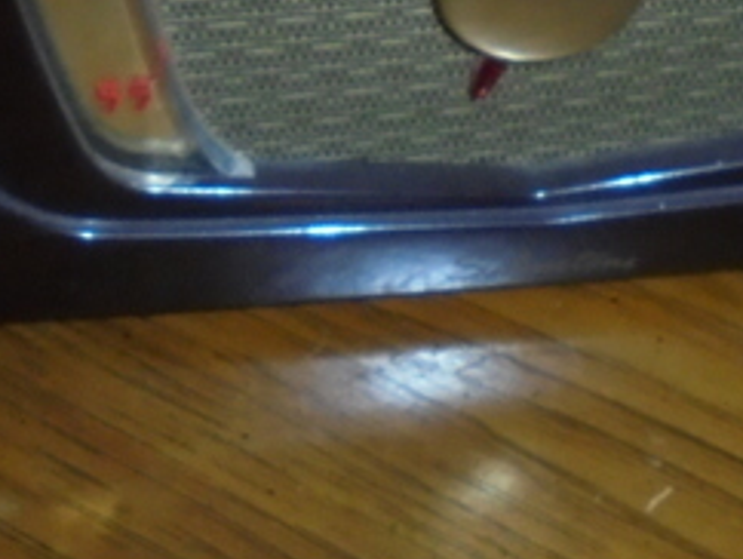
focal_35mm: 83
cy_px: -301
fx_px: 1783
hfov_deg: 23.4
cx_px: 505
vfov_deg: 16.2
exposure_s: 1/30
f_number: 11.5
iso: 400
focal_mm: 4.6
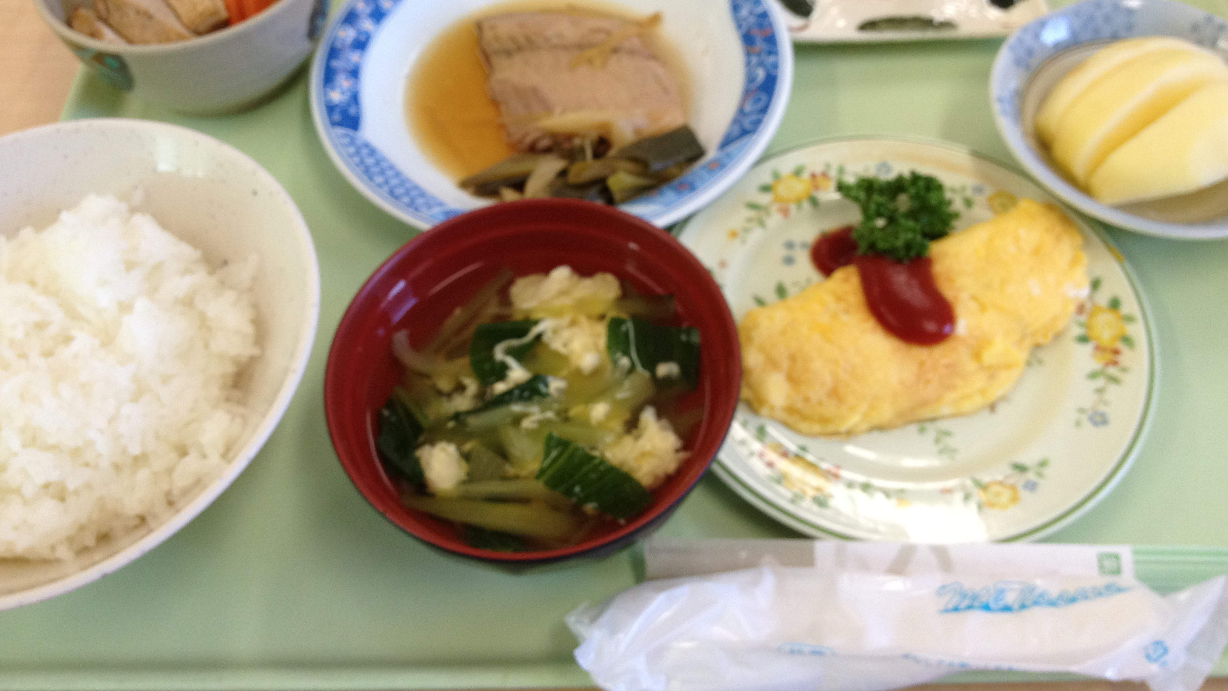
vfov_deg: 30.2
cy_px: 227
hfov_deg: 51.6
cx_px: 613
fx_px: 1270
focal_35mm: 39
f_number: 2.4
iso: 100
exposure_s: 1/120
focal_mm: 4.28
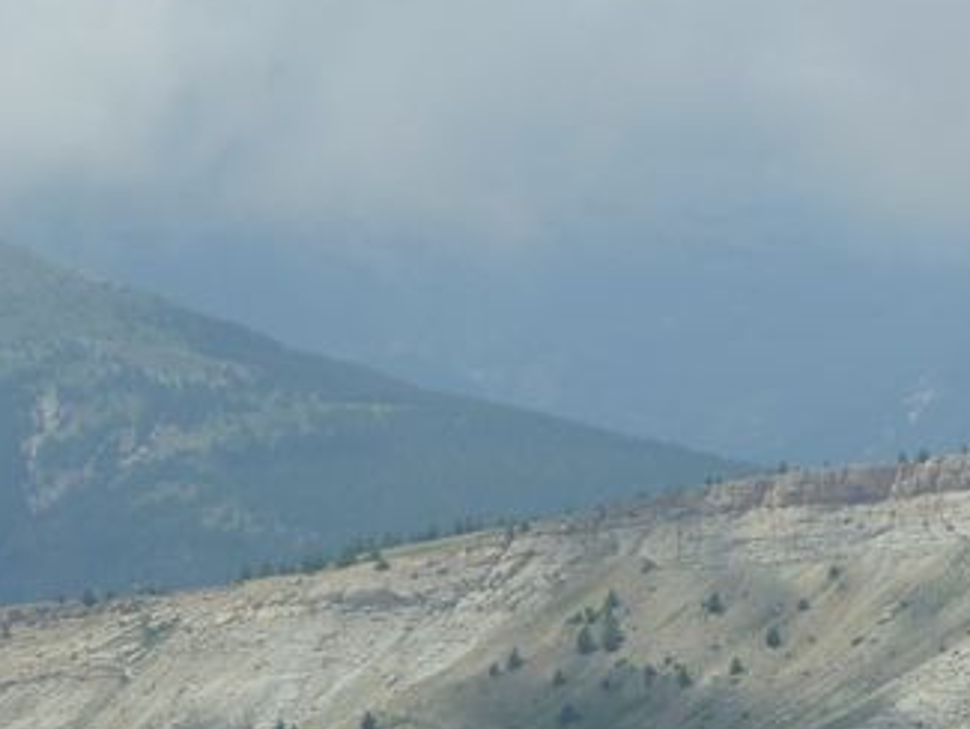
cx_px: 943
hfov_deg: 5.9
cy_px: 711
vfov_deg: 4.4
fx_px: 9447
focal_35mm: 337
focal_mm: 22.5
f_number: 5.6
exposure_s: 1/640
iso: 80
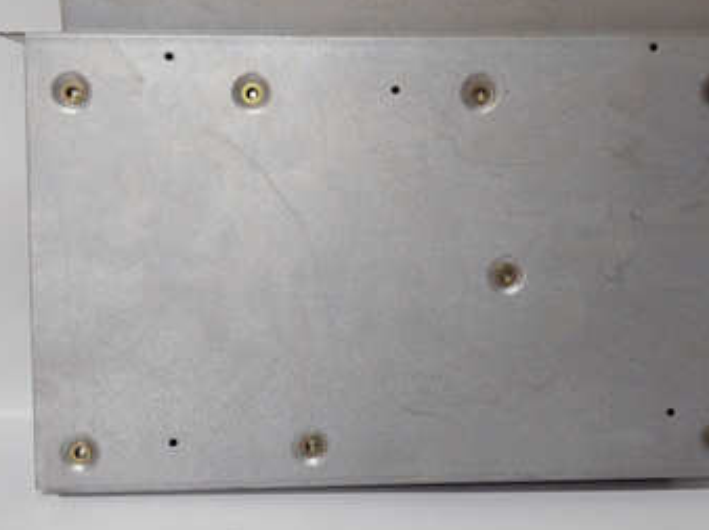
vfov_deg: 35.8
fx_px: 819
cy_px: 215
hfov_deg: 46.7
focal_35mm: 40
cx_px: 399
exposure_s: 1/33
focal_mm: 3.79
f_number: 2
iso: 167
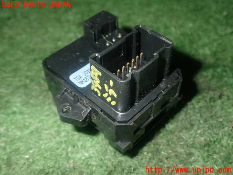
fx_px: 296
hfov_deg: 42.9
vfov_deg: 32.9
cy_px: 88
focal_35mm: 44
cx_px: 116
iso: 400
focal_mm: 7.84
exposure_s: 1/40
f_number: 9
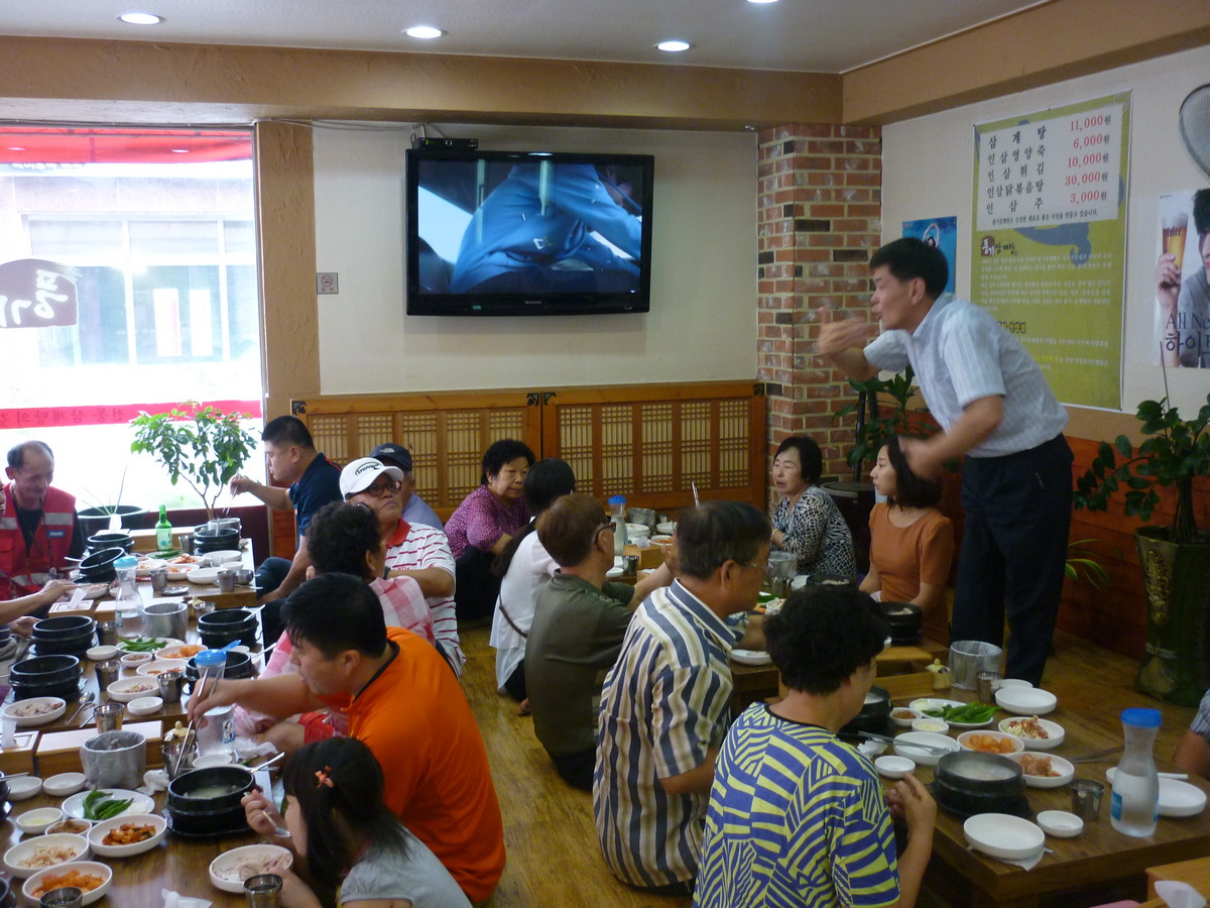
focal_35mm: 33
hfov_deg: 55.4
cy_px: 454
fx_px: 1154
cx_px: 605
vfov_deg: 42.9
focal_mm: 5.5
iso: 200
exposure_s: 1/30
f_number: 2.8
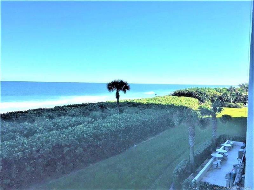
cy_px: 95
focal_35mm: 29
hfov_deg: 61.7
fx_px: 213
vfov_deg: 48.2
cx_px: 127
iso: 32
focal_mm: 4.15
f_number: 2.2
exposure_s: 1/1721
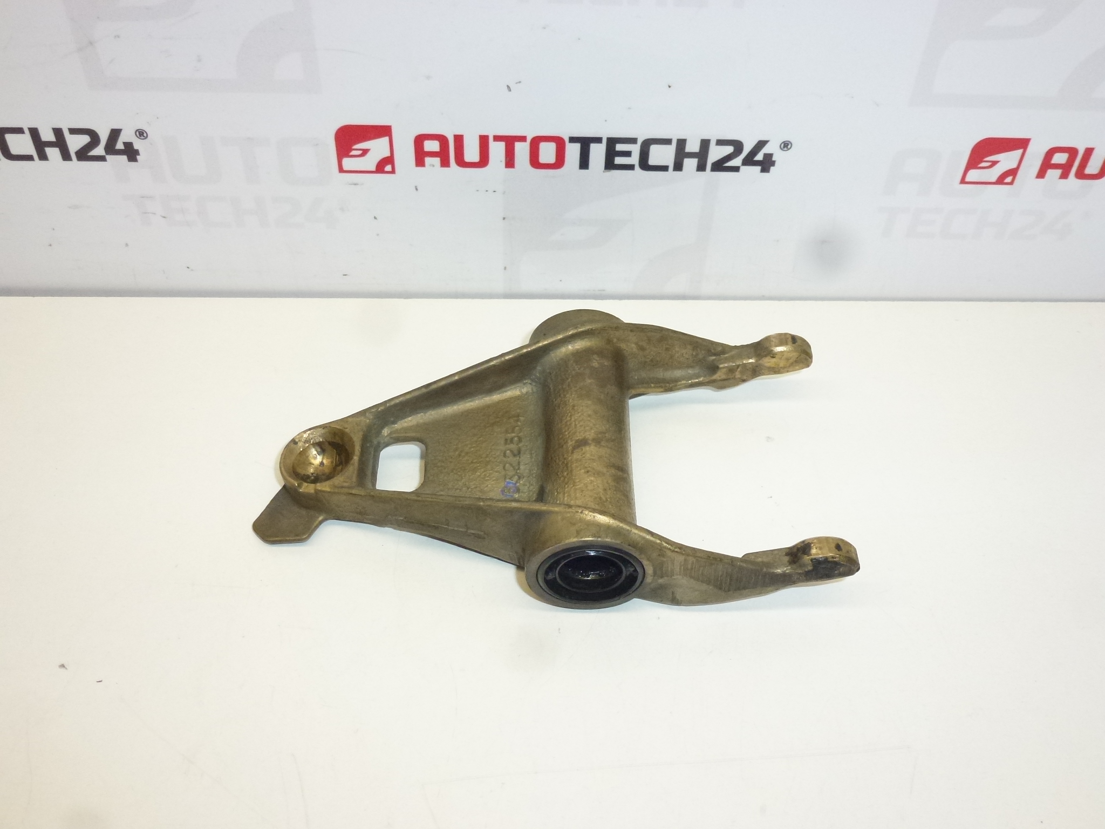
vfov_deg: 42.9
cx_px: 552
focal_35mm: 33
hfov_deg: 55.4
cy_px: 414
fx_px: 1053
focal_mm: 5.9
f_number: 3.6
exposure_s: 1/320
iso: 400
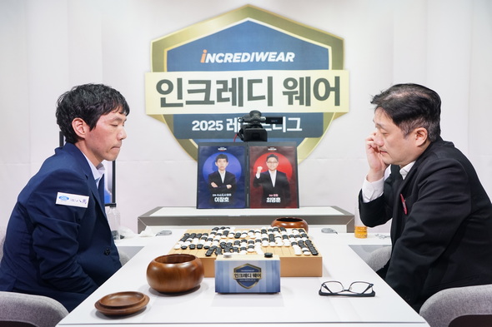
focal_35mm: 30
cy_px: 164
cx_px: 246
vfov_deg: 43.6
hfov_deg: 61.9
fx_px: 410
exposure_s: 1/60
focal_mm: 30
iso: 1250
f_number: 4
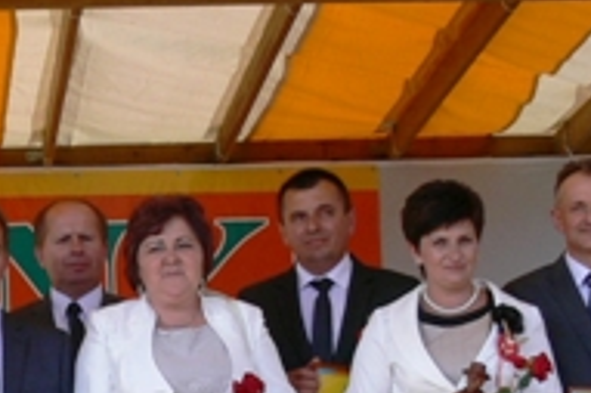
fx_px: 2001
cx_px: -114
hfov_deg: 16.1
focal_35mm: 122
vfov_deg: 11.1
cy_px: 387
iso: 80
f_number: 5.6
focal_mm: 7.4
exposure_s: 1/125
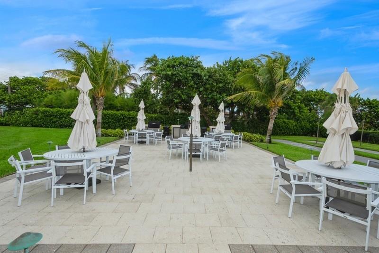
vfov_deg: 67.4
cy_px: 126
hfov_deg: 90.0
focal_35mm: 18
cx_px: 190
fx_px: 189
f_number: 14
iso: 250
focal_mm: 12
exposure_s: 1/250
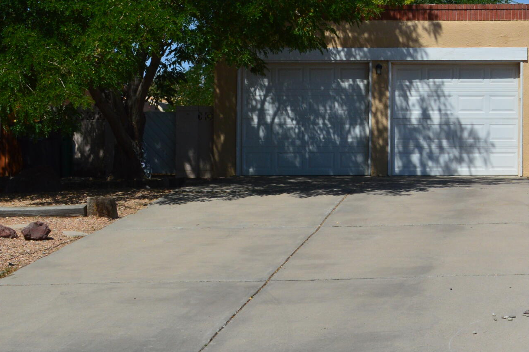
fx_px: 1336
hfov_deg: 21.5
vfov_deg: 14.9
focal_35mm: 91
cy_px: 51
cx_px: 546
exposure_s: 1/500
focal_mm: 26
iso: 250
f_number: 11
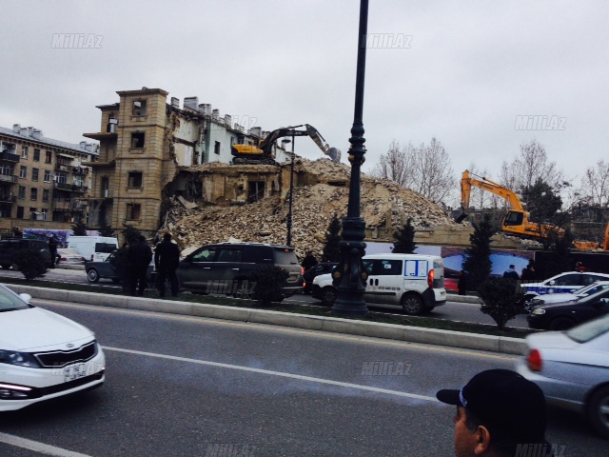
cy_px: 228
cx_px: 304
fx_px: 616
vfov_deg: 40.7
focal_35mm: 35
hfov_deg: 52.6
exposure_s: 1/120
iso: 64
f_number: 2.4
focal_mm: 4.28
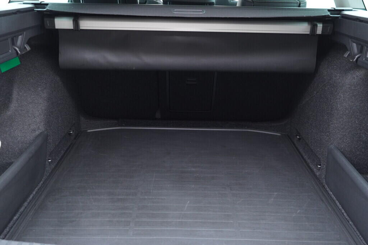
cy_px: 122
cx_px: 184
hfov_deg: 53.1
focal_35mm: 36
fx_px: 368
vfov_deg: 36.9
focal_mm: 24
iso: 1000
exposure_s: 1/40
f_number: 2.8
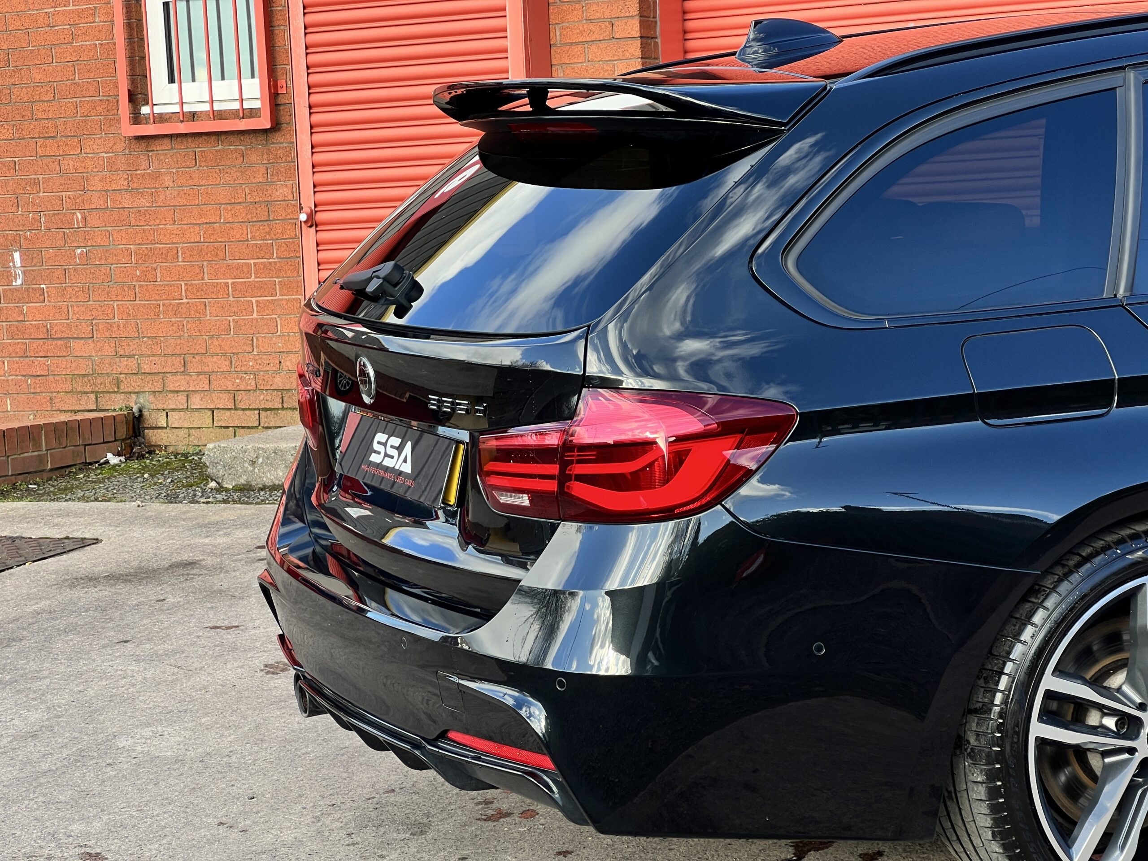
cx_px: 574
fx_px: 2554
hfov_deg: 25.3
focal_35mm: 77
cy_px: 430
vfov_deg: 19.1
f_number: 2.8
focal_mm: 9
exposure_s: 1/99
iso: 32
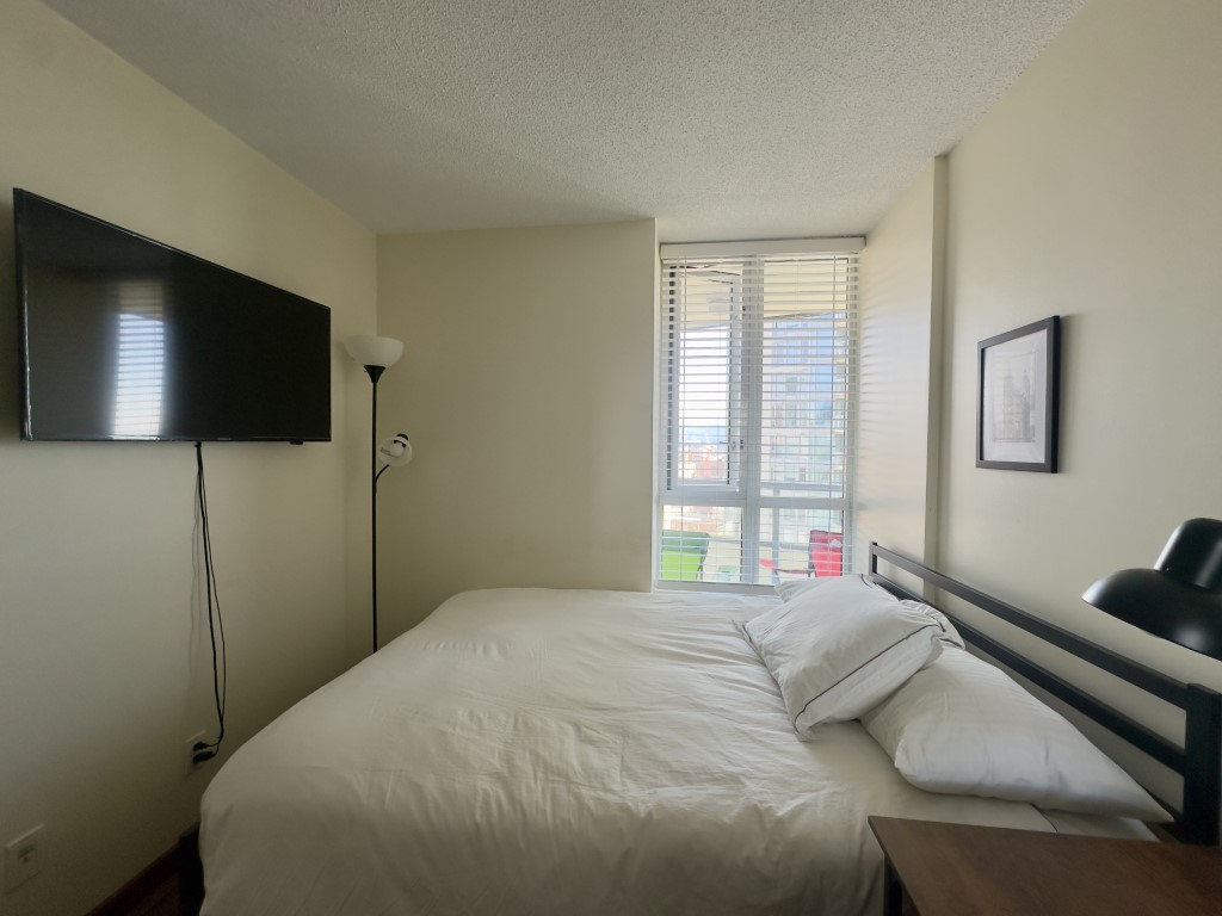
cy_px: 458
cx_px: 611
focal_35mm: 14
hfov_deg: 102.1
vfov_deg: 85.7
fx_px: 494
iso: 50
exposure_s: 1/99
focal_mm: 2.22
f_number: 2.2
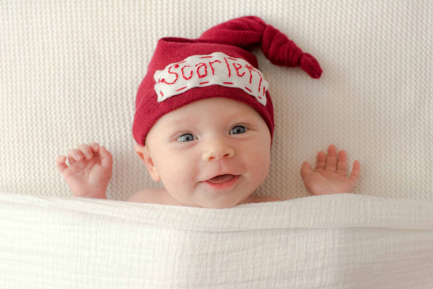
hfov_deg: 39.6
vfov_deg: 27.0
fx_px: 602
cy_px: 144
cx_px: 216
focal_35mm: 50
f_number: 4.5
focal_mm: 50
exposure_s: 1/160
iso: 800
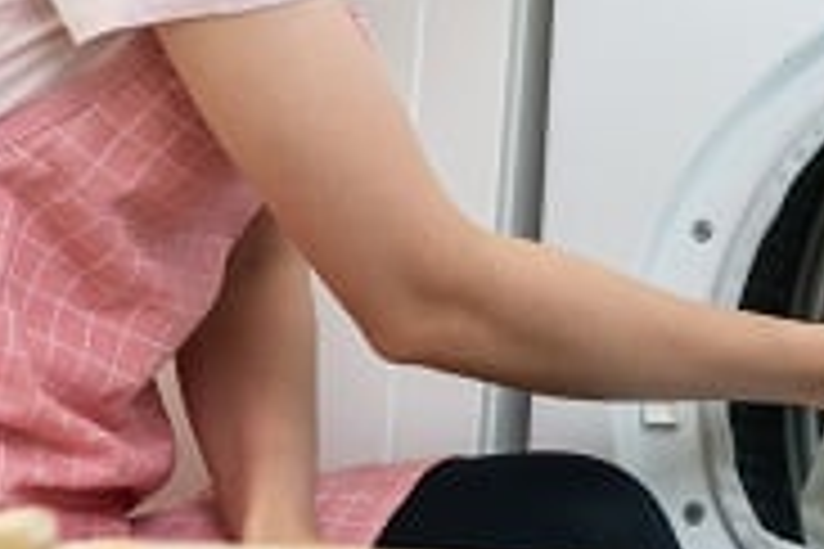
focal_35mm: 180
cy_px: -50
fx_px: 4120
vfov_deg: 7.6
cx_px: 513
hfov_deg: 11.4
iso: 500
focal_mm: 55
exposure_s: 1/200
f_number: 2.5
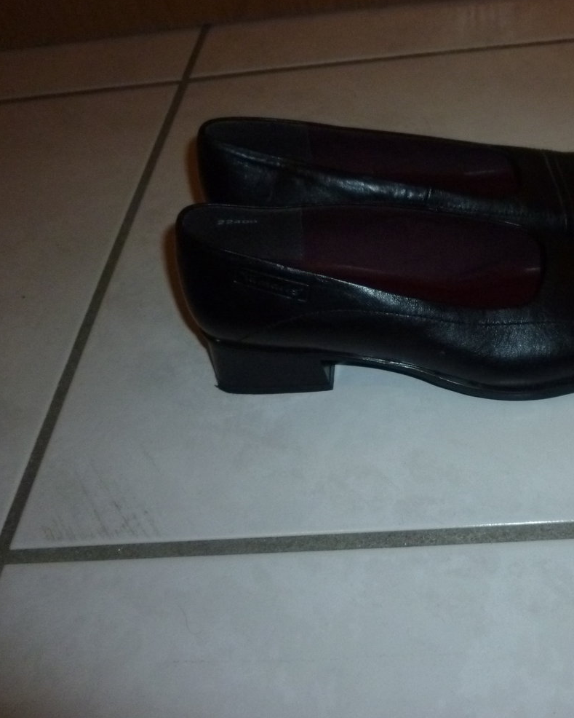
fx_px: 701
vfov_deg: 54.2
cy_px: 355
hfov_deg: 43.3
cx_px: 419
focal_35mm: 33
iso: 400
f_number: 3.3
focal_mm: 4.5
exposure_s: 1/30
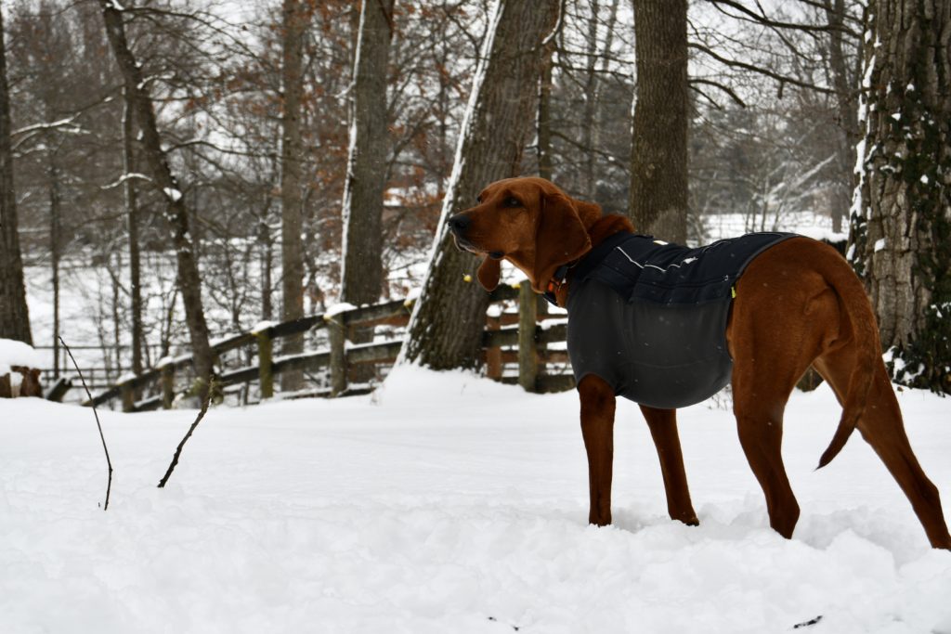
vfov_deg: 16.7
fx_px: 2166
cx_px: 476
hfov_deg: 24.8
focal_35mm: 82
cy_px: 317
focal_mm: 55
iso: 100
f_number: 8
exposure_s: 1/250
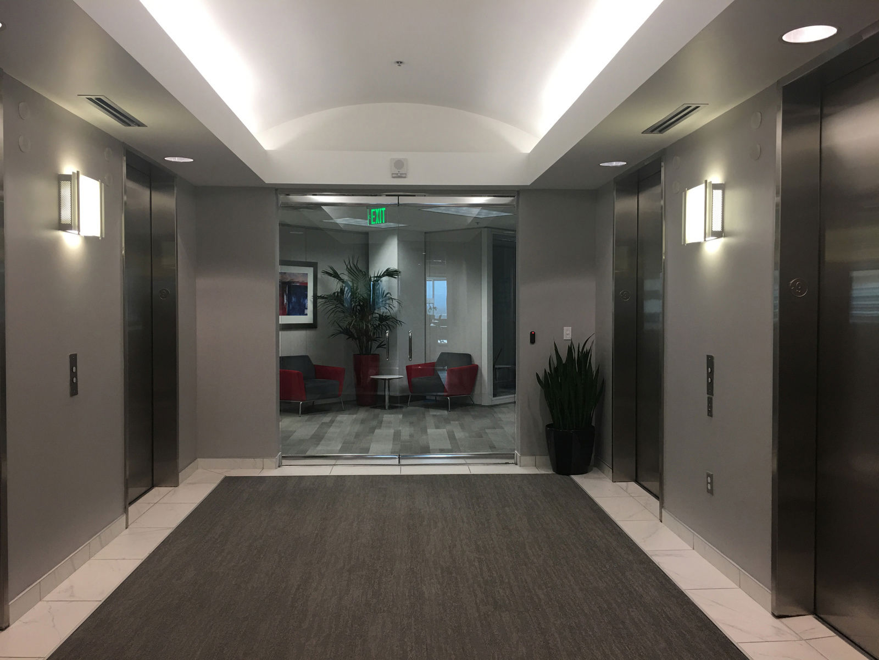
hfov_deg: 61.7
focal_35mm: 29
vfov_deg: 48.2
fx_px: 736
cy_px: 330
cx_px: 440
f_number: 2.2
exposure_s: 1/30
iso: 32
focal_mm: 4.15
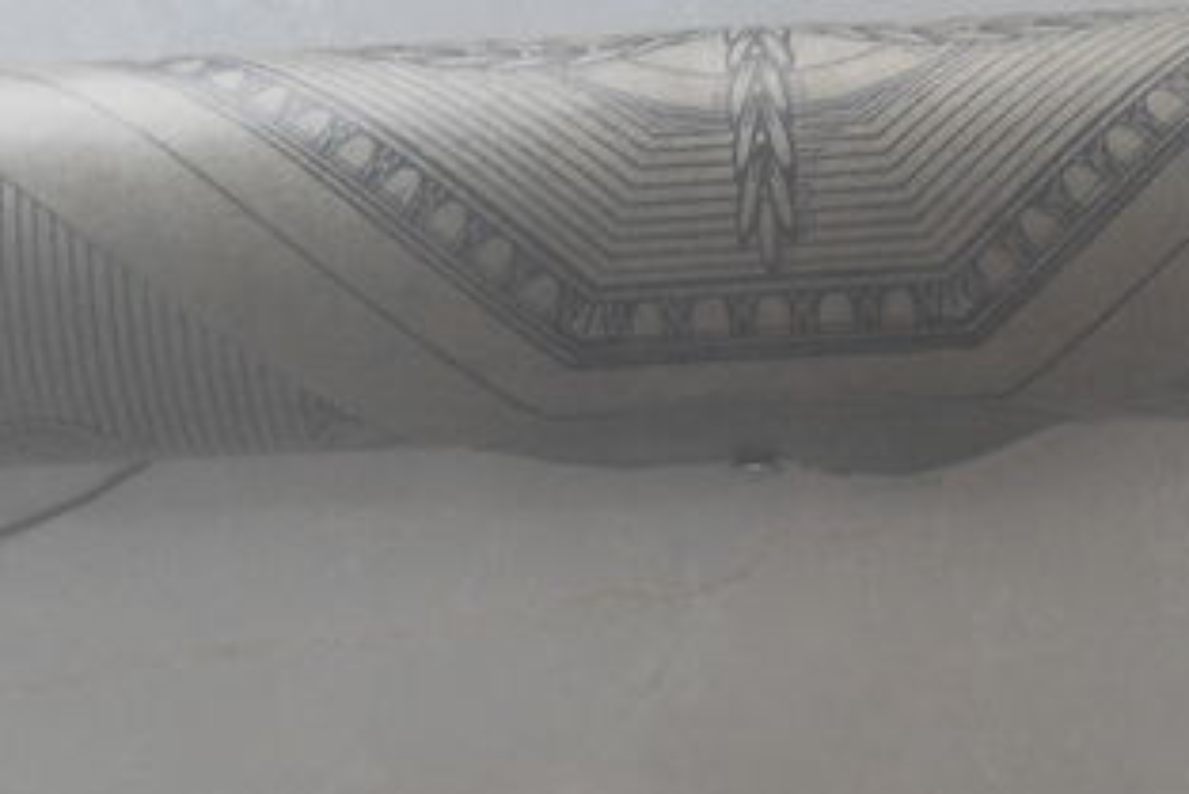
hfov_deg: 16.6
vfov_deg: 11.1
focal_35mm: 123
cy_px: 786
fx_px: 4064
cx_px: 805
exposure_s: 1/45
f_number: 2.8
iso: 100
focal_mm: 6.3
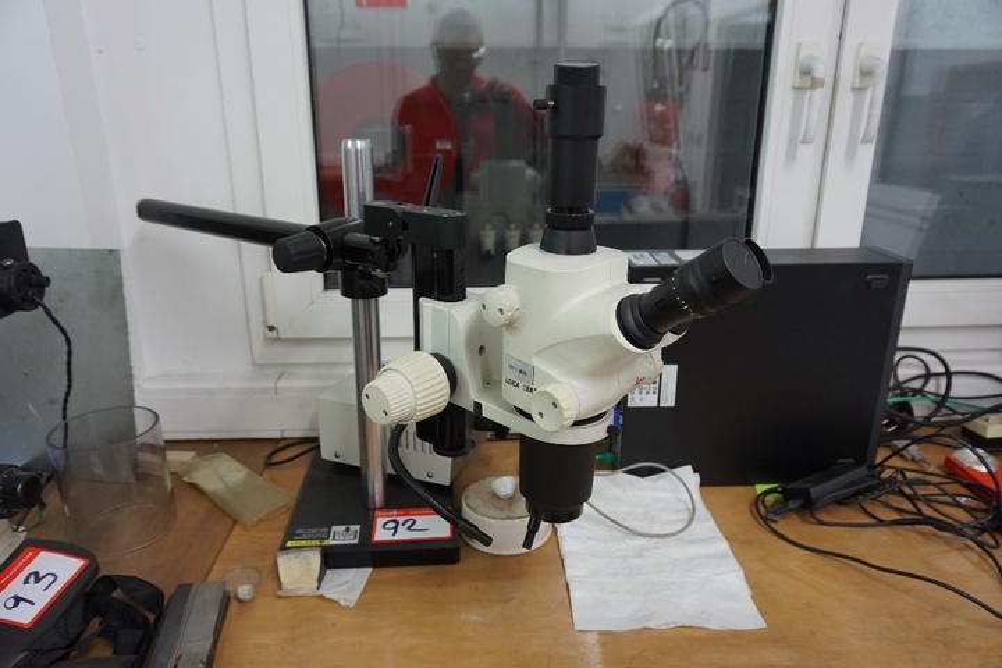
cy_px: 334
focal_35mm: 24
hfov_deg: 73.7
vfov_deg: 53.1
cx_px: 501
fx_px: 668
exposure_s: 1/60
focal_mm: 16
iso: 800
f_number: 4
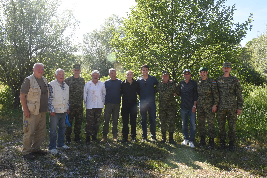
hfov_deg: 58.7
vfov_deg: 41.1
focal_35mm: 32
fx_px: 237
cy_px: 89
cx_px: 134
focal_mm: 32
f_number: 16
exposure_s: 1/200
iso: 800
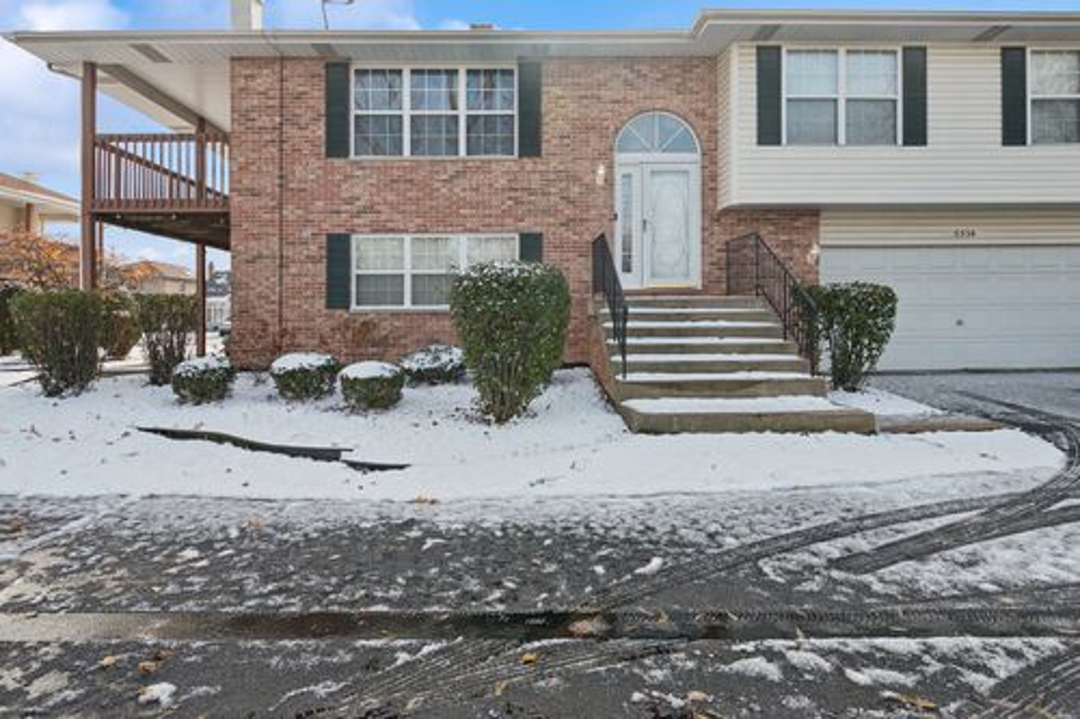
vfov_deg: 64.5
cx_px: 540
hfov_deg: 86.9
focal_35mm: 19
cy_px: 360
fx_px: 570
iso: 400
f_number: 8
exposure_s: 1/500
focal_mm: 13
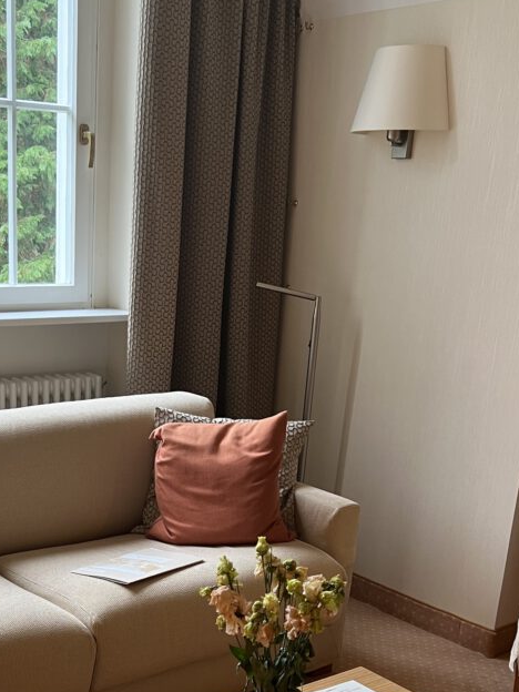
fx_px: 1000
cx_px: 134
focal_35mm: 50
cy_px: 568
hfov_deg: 28.7
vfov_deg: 36.7
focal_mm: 5.7
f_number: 1.5
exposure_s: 1/50
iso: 80
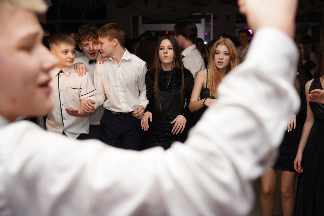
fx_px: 396
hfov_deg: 44.5
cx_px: 162
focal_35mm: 44
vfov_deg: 30.5
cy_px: 108
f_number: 4
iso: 125
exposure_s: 1/100
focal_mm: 44
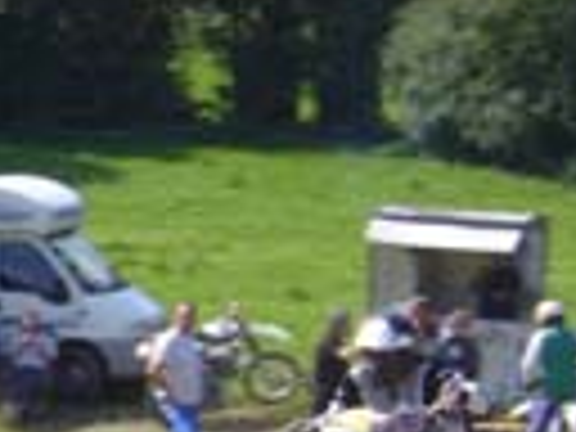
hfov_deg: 7.3
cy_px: 472
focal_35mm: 268
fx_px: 4459
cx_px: -122
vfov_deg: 5.5
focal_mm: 14.3
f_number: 9
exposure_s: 1/160
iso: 100
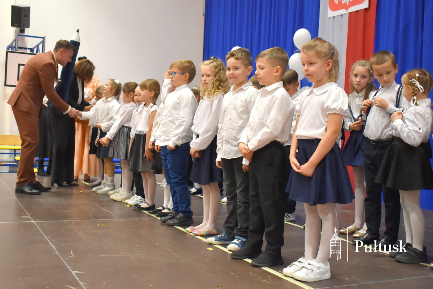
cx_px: 216
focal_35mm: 38
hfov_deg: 51.3
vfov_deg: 35.5
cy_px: 144
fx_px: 451
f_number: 4
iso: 1100
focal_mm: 25
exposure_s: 1/60
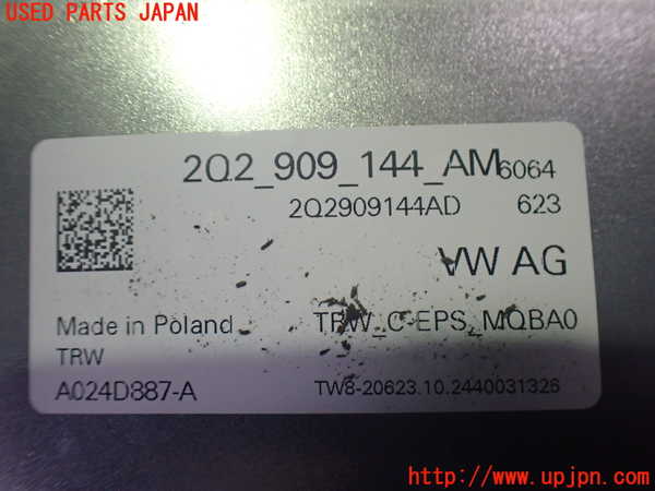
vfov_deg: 46.8
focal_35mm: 30
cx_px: 328
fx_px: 568
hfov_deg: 60.0
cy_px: 246
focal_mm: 5.4
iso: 800
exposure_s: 1/125
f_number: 2.3
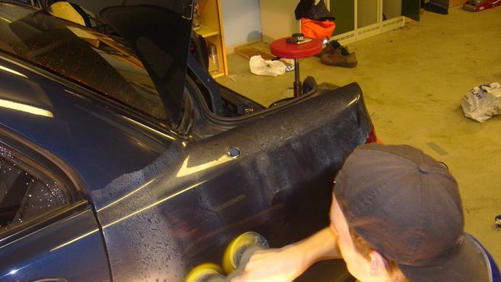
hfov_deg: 51.6
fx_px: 518
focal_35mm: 39
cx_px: 248
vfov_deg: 30.3
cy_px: 168
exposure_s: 1/8
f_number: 2.8
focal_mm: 5.8
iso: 80
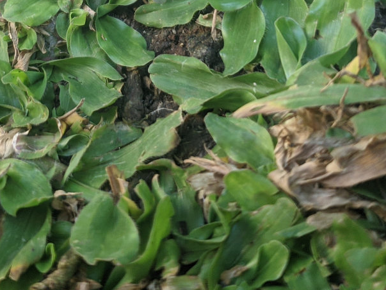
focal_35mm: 69
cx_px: 117
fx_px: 769
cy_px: -75
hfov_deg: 27.9
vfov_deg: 19.8
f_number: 1.5
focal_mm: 4.3
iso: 82
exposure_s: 1/100
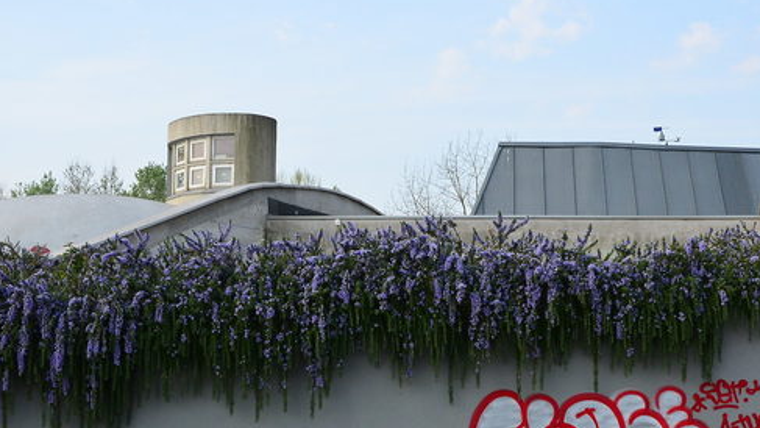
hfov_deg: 31.1
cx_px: 431
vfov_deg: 17.8
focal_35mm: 68
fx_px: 1363
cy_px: 301
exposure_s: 1/400
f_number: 14
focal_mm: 35
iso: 800
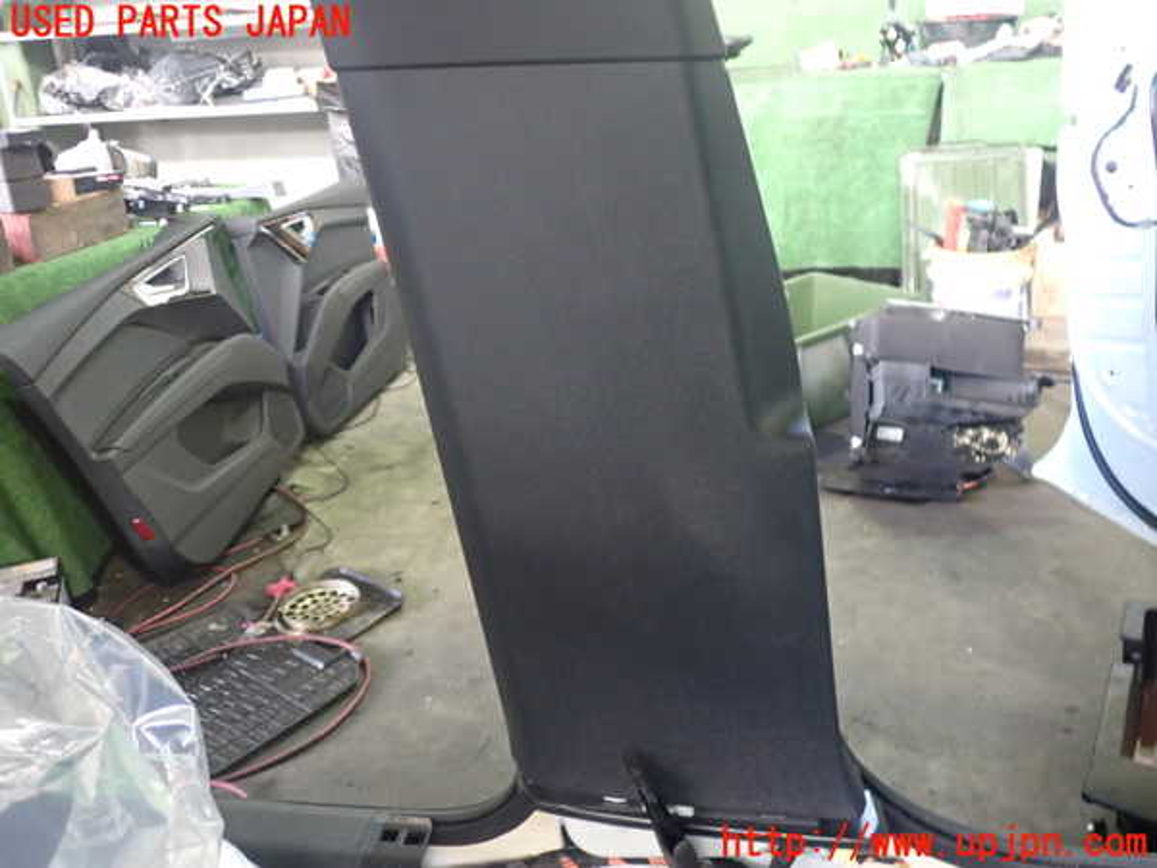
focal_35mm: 30
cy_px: 434
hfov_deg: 60.0
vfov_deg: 46.8
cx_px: 578
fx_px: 1003
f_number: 2.3
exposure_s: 1/30
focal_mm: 5.4
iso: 640
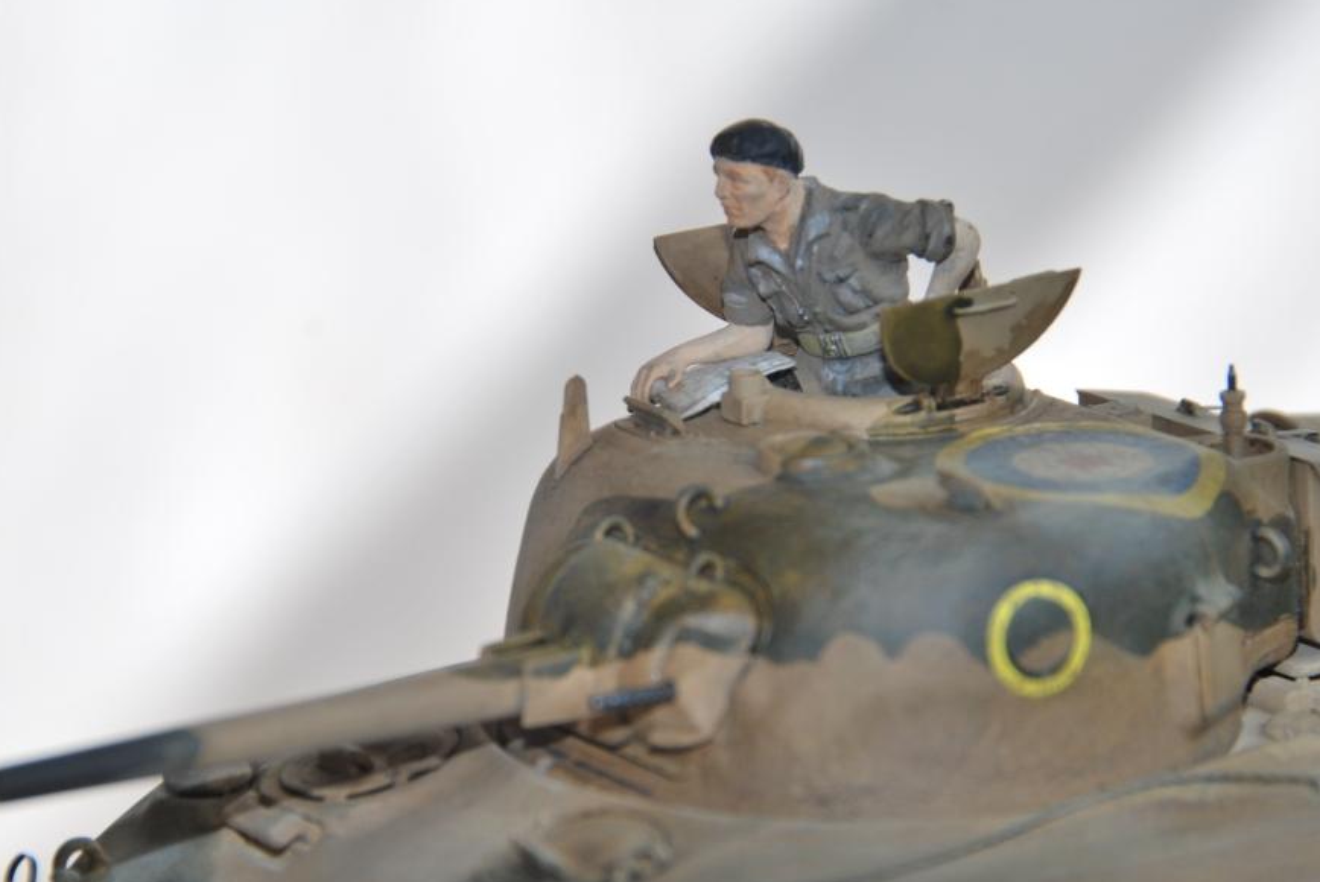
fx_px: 11044
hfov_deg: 6.8
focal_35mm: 301
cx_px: 651
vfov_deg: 4.6
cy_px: 439
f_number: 9
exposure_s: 1/200
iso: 100
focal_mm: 170
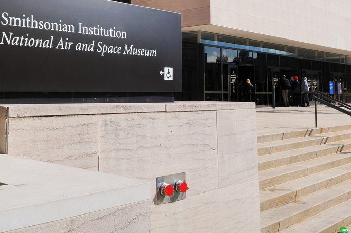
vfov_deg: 27.5
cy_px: 20
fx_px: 457
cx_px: 167
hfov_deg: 42.0
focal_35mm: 47
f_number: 10
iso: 200
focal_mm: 17
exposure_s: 1/400
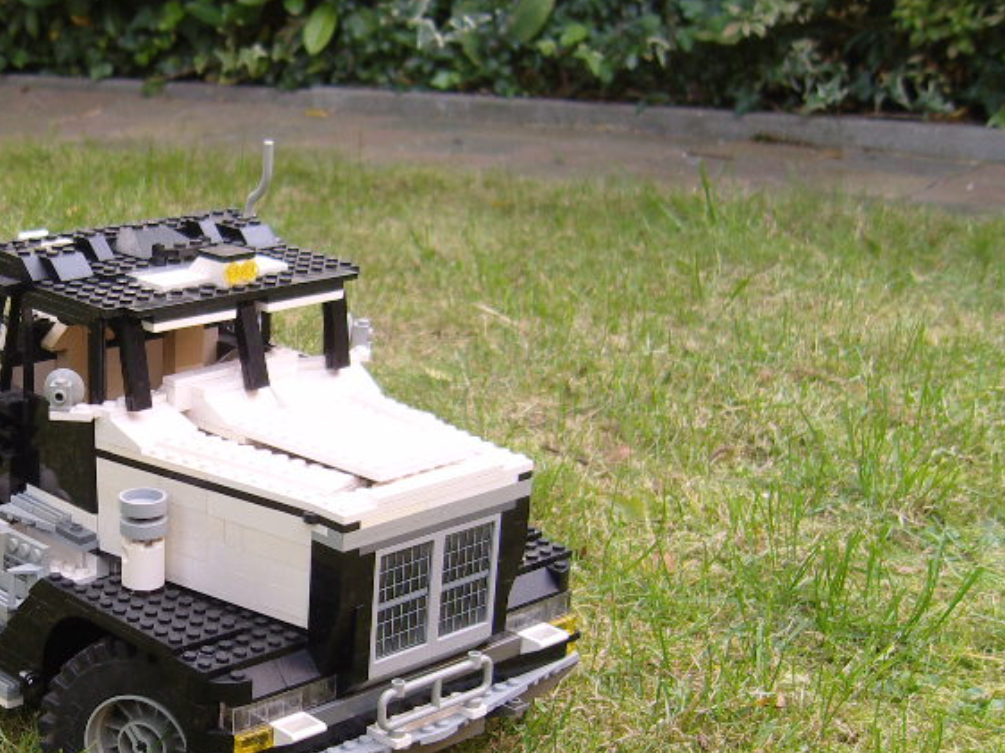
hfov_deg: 29.8
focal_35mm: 62
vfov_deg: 23.5
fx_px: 1799
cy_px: 488
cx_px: 91
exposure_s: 1/50
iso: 100
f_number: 2.8
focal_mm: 7.3
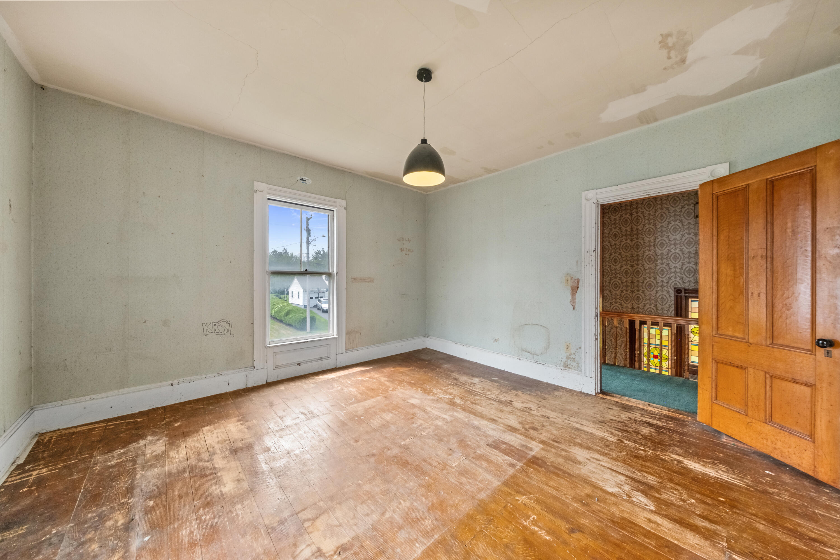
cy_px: 280
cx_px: 420
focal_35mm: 12
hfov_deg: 112.6
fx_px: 280
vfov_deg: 90.0
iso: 640
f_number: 8
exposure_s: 1/20
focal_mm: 8
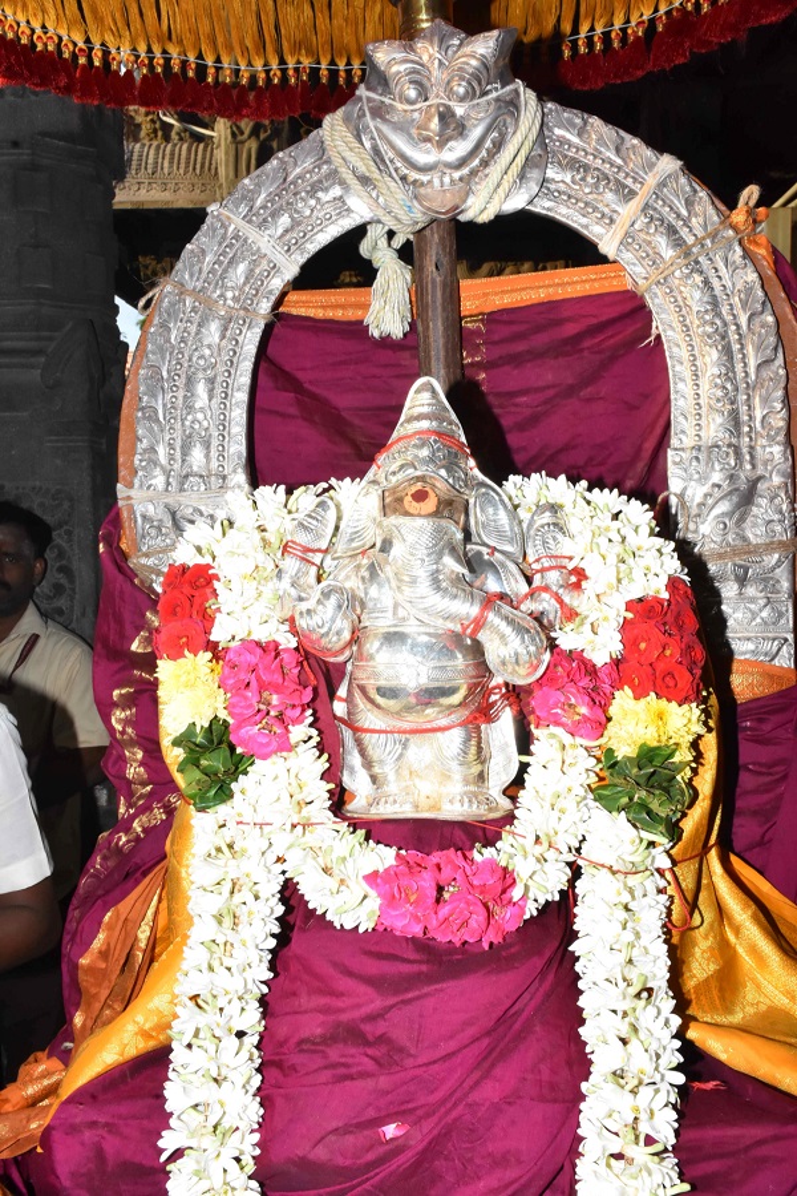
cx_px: 398
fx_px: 1345
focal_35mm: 40
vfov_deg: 47.9
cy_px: 598
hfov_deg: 33.0
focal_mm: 27
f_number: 18
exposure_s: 1/125
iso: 1600
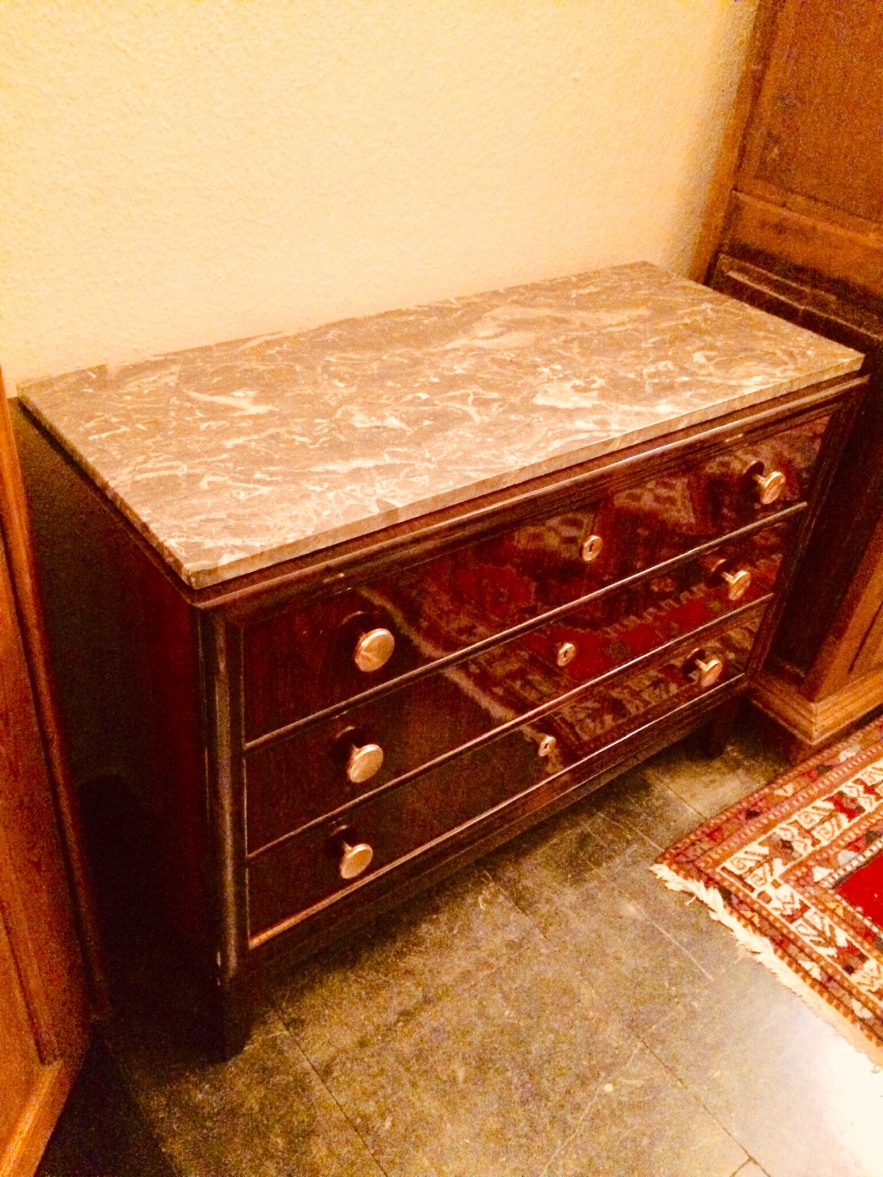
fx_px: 986
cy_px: 588
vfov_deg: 61.7
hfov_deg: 48.2
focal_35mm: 29
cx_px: 442
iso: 800
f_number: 2.2
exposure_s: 1/17
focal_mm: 4.15
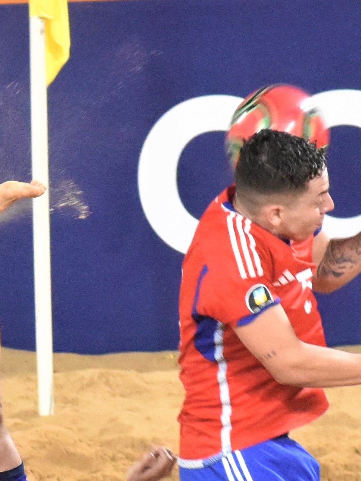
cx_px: 16
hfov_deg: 1.6
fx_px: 12953
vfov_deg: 2.1
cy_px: 519
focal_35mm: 932
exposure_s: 1/640
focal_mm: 185
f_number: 5.3
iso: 4000
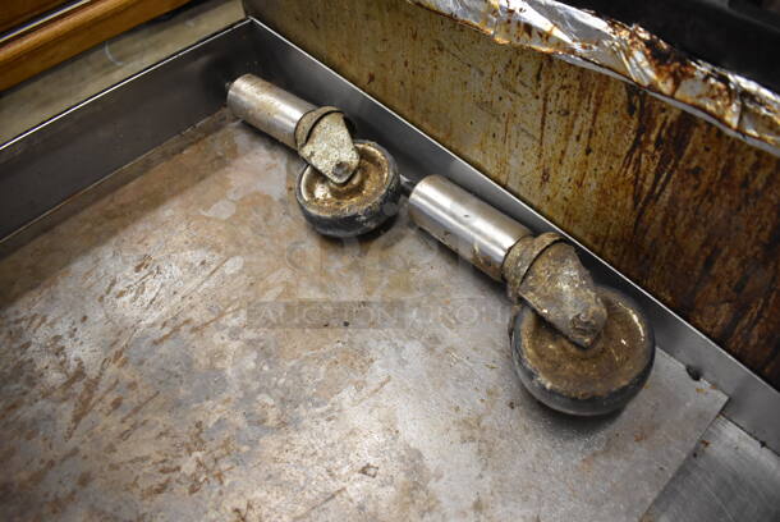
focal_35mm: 27
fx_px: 586
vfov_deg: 48.0
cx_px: 390
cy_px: 261
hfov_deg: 67.3
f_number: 3.5
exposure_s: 1/125
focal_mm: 18
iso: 1600
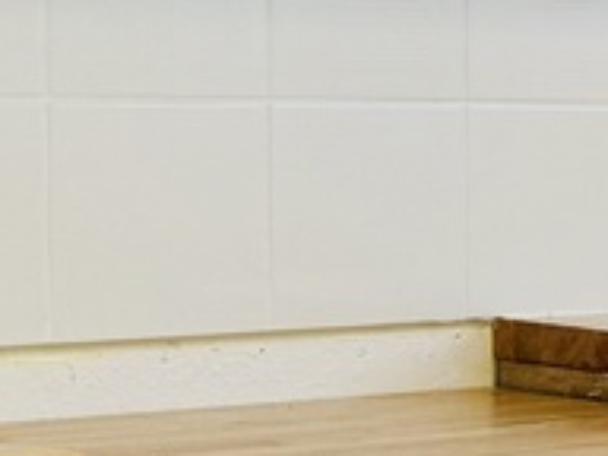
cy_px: 320
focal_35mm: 180
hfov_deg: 9.9
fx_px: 3162
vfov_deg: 8.2
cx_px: 1340
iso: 100
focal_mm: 6.76
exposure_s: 1/60
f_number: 1.78
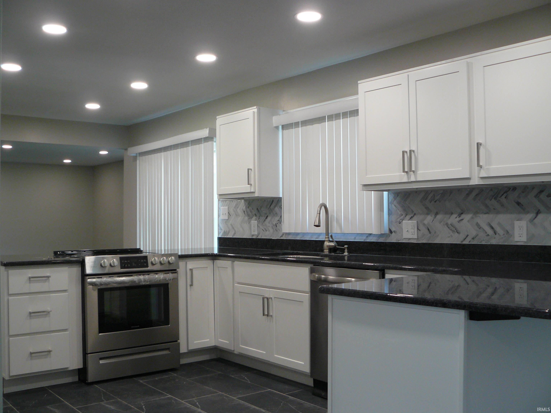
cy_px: 206
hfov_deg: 51.4
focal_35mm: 36
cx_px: 276
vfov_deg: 39.7
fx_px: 573
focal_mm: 6
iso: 160
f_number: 2.8
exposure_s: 1/30
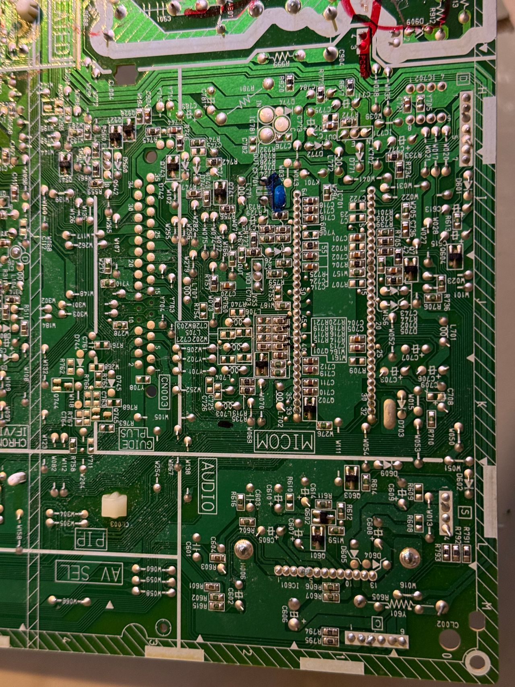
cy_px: 344
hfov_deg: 30.3
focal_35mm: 48
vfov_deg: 39.7
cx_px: 258
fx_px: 952
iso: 200
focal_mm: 6.76
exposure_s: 1/40
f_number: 1.78
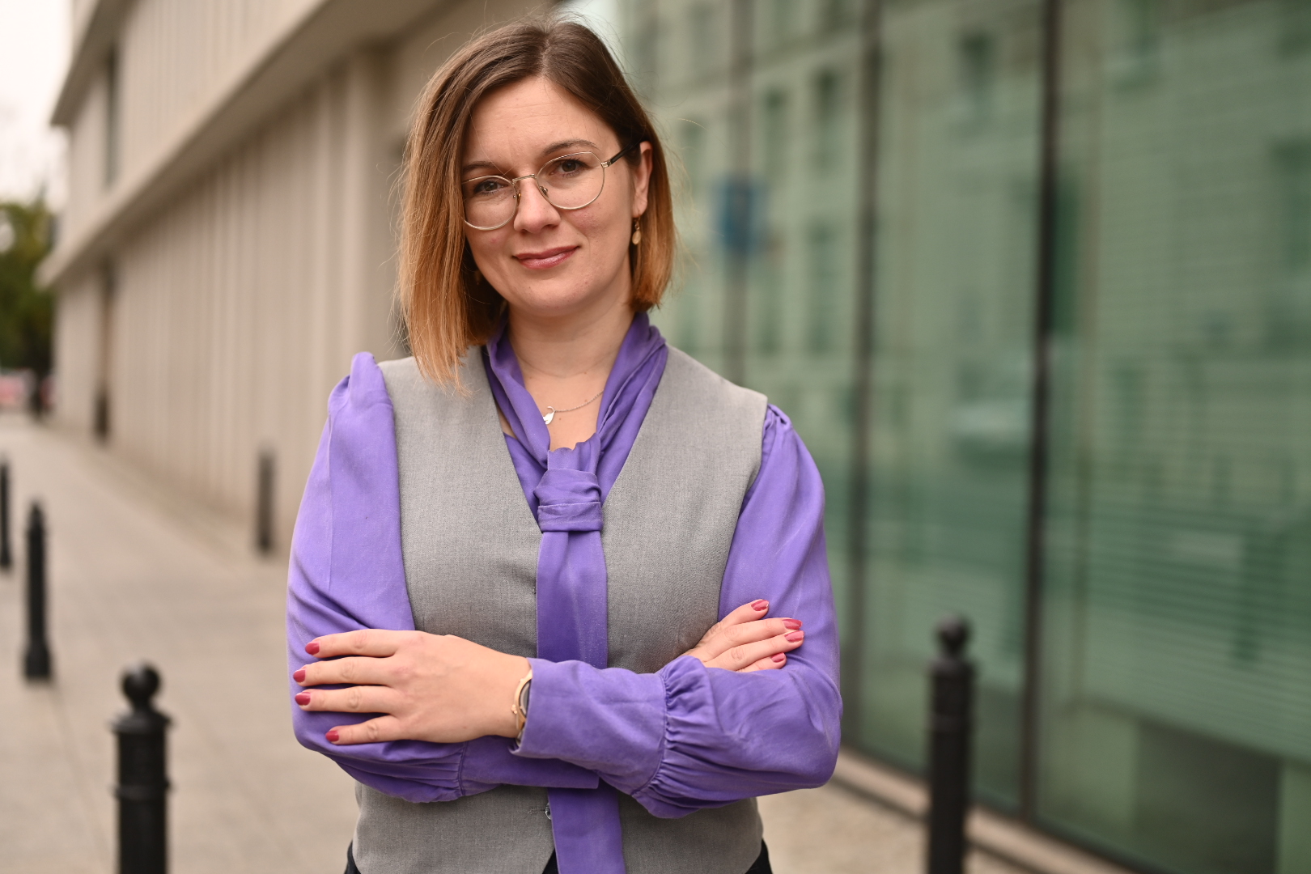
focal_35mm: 50
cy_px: 437
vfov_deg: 27.0
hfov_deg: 39.6
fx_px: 1821
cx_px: 656
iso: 160
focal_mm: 50
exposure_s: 1/400
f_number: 2
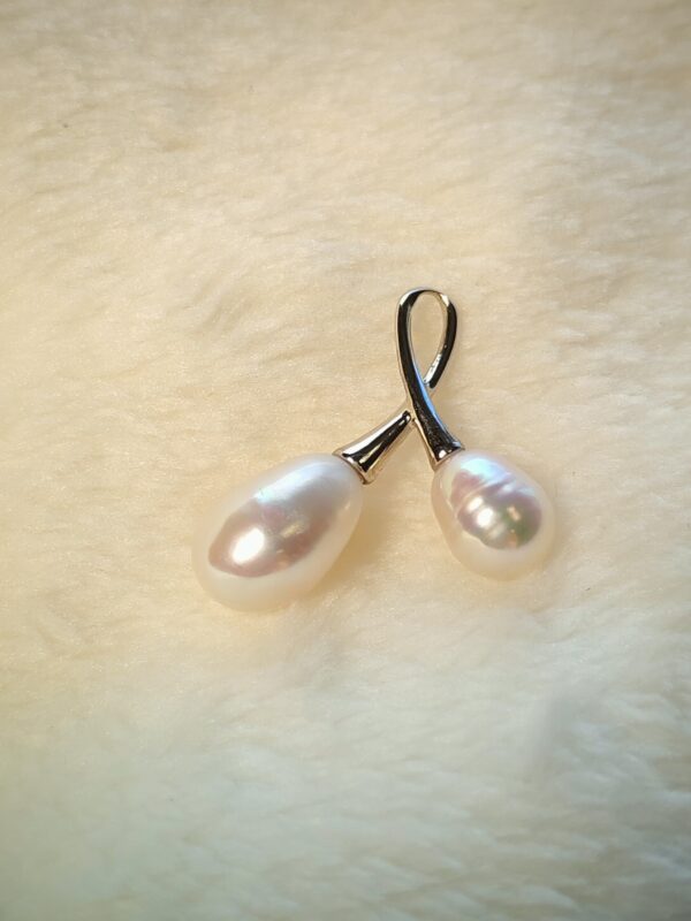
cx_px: 346
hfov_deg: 21.6
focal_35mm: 68
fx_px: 1810
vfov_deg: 28.6
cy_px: 460
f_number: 1.95
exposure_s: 1/110
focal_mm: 5.52
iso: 50
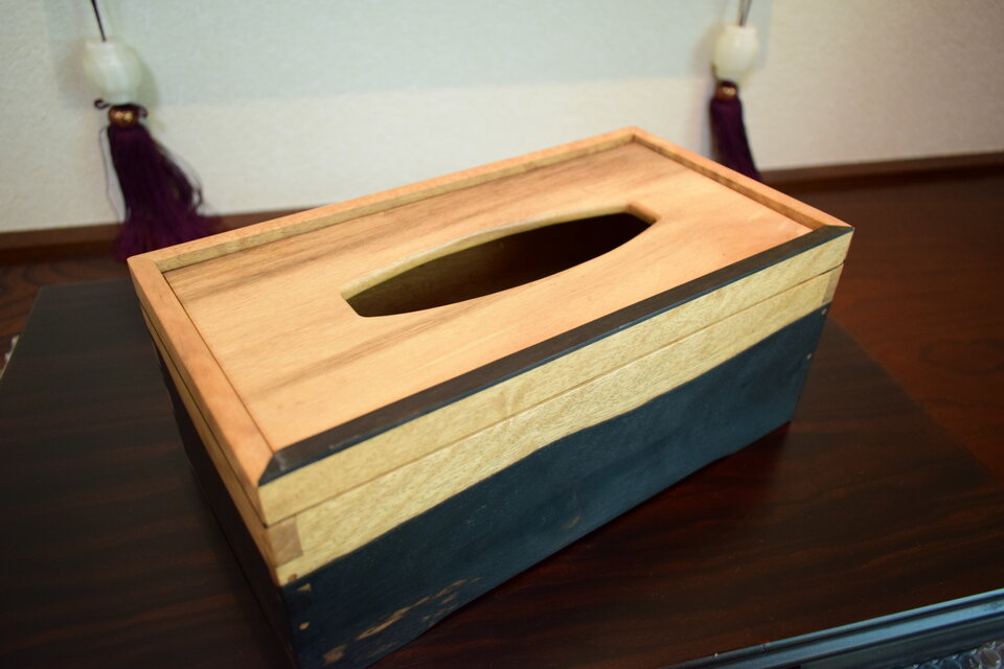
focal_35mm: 27
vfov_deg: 47.9
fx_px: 753
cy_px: 334
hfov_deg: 67.4
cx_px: 502
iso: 1250
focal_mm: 18
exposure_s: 1/30
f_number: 3.5
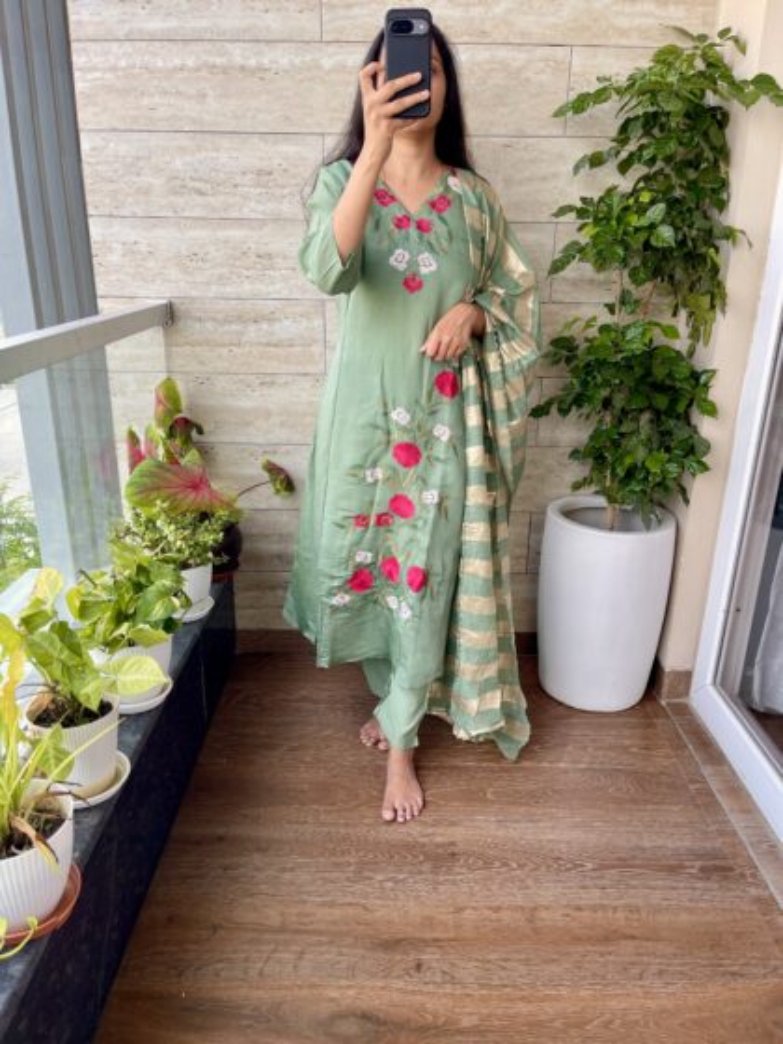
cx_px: 392
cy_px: 522
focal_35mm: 25
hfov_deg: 54.9
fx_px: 754
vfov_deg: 69.4
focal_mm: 5.1
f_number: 1.6
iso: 32
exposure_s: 1/212
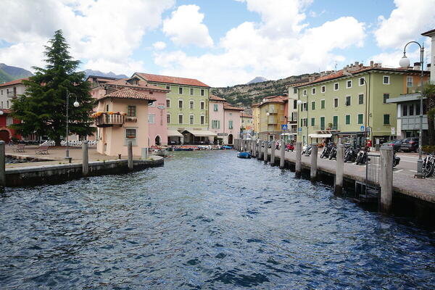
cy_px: 145
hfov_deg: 61.9
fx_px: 362
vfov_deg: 43.6
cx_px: 218
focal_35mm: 30
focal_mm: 20
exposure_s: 1/100
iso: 100
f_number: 10
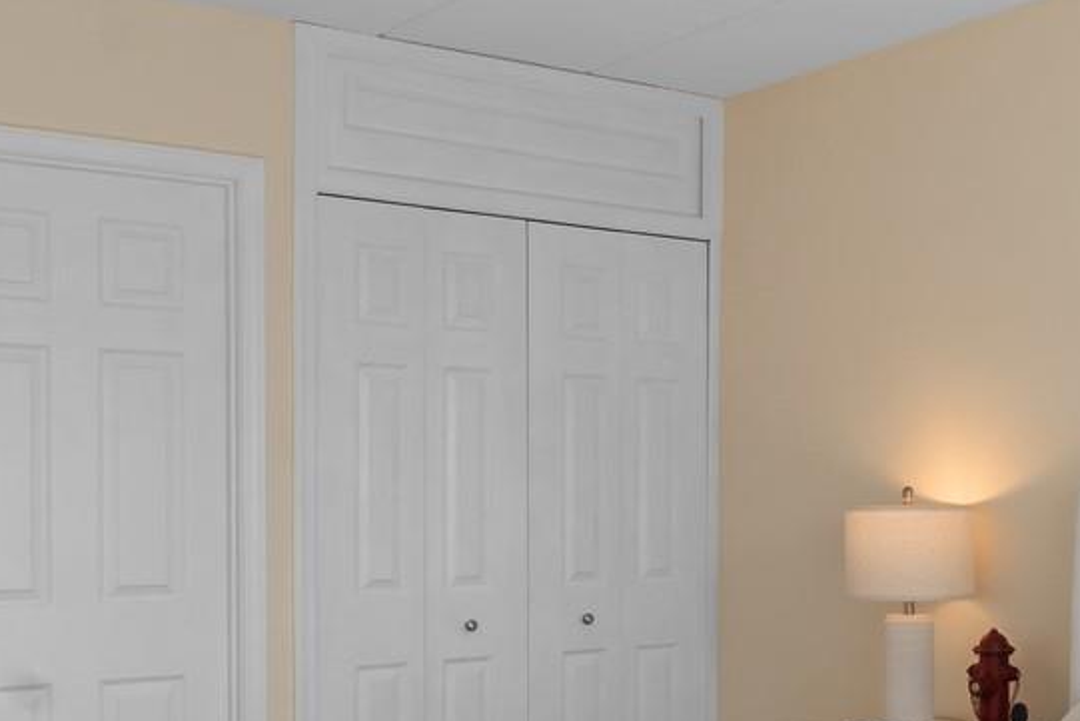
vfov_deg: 25.0
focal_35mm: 53
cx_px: 934
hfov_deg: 35.7
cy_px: 592
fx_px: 1590
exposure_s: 1/15
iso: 320
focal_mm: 14
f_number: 10
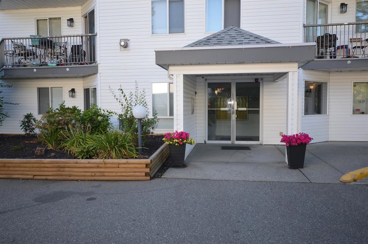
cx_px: 184
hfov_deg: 62.0
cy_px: 122
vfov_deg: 43.5
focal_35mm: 30
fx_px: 306
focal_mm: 20
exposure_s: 1/125
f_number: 5.6
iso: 220
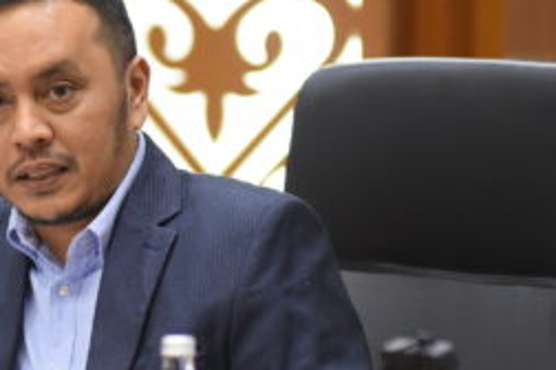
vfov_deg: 2.3
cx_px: 104
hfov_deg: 3.4
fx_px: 9405
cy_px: 284
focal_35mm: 609
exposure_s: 1/400
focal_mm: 200
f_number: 2.8
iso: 2500
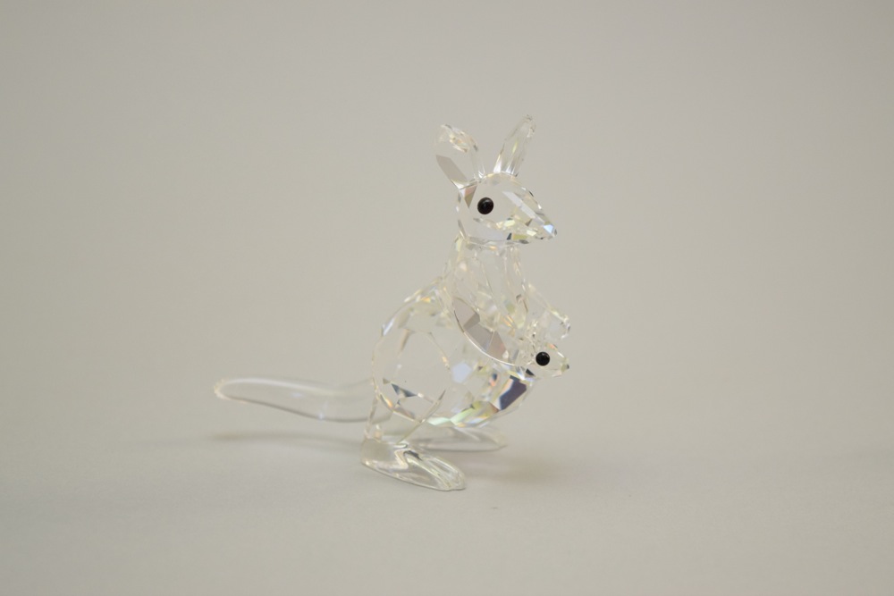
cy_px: 298
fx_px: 2049
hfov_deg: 24.6
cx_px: 447
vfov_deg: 16.6
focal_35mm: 82
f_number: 5.6
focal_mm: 55
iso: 800
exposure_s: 1/80
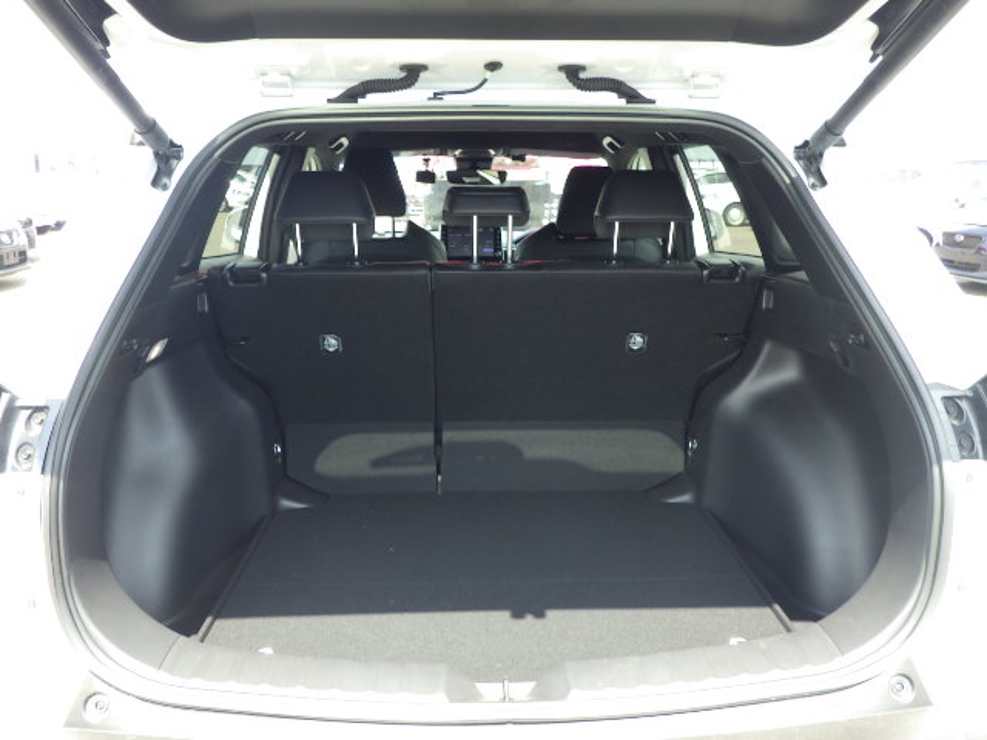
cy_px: 370
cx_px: 494
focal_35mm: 28
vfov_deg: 49.7
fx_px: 798
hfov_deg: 63.4
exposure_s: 1/125
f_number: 3.5
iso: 125
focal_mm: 5
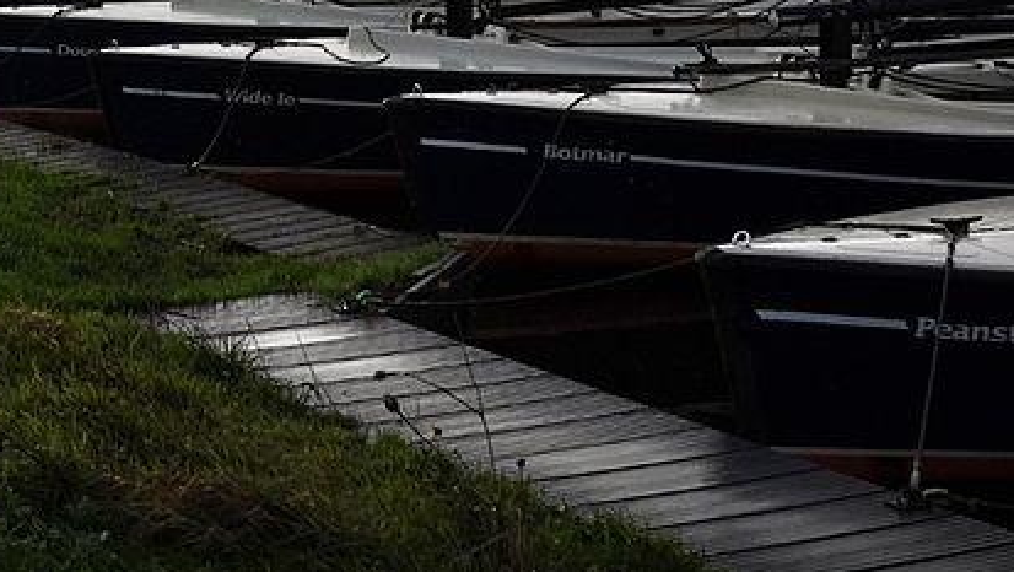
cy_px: -374
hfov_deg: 21.7
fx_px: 2556
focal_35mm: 95
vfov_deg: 12.0
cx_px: 7
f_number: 5
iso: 200
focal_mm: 11.03
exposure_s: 1/1600
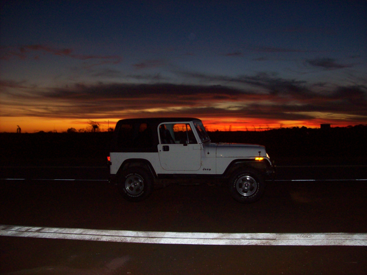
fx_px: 382
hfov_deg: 51.4
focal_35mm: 36
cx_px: 184
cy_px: 138
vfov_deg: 39.6
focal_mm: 6
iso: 200
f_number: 2.7
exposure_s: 1/64
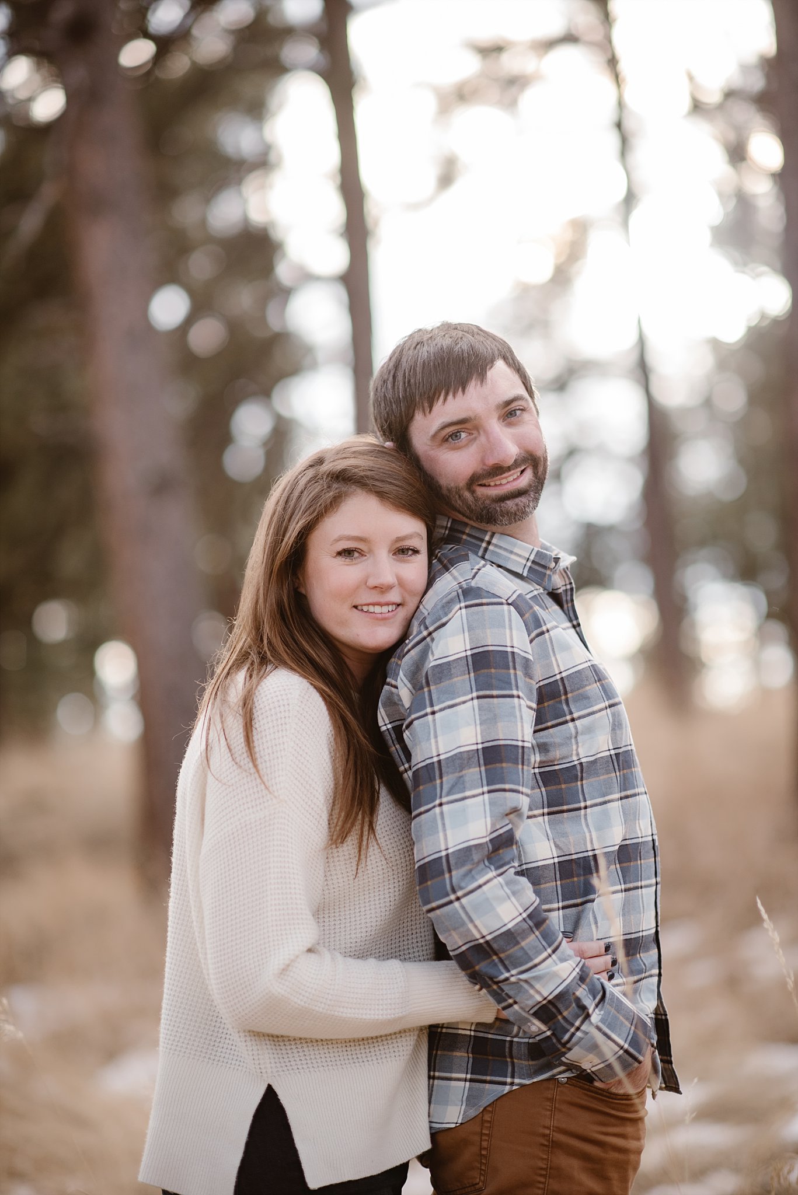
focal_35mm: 85
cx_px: 399
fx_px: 2824
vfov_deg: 23.9
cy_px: 598
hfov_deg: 16.1
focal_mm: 85
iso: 200
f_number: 1.8
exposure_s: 1/1250
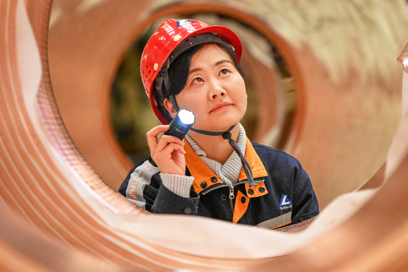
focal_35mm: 243
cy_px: 67
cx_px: 233
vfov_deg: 5.7
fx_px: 2754
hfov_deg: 8.5
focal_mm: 155
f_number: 3.2
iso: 6400
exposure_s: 1/400
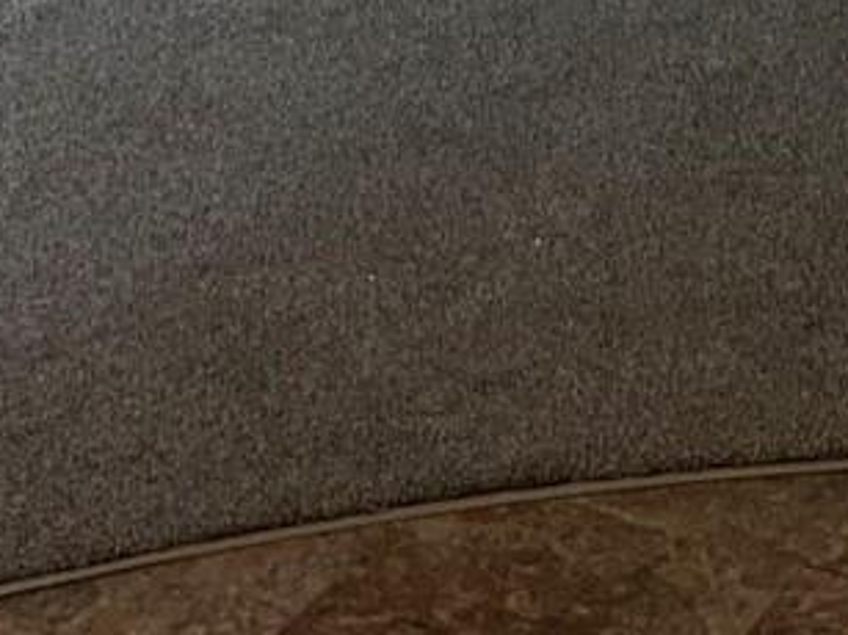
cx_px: 666
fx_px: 3698
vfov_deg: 8.9
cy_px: -867
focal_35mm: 151
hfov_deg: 13.0
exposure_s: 1/60
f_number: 1.8
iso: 64
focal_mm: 3
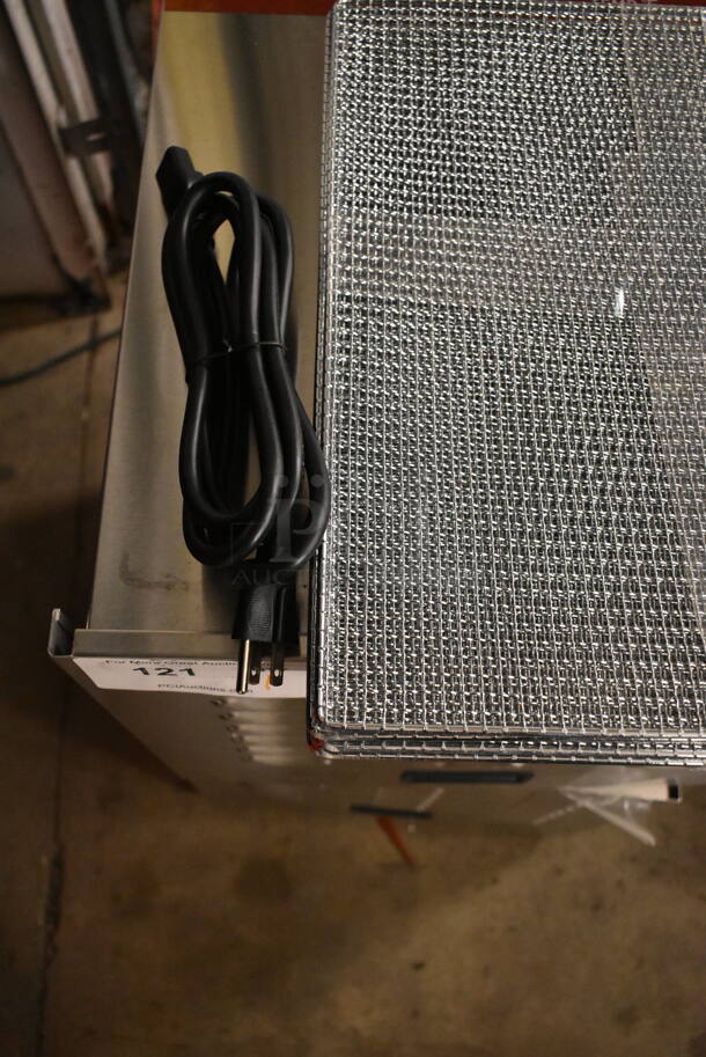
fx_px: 925
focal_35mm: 32
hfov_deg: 41.8
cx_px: 353
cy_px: 528
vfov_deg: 59.5
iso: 4500
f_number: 3.8
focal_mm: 21
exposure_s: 1/125
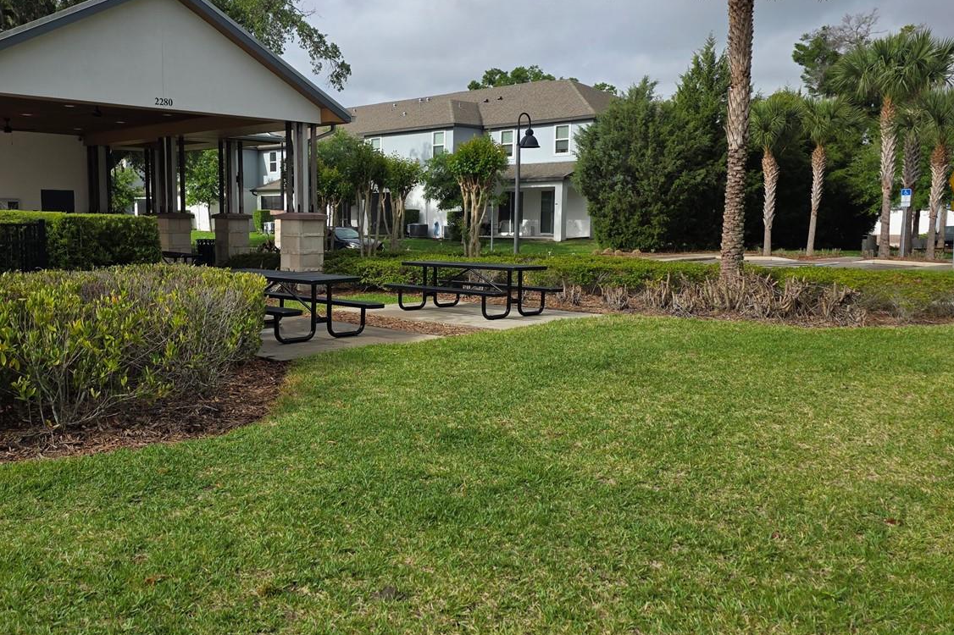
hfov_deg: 55.2
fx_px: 901
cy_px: 314
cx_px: 365
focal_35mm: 34
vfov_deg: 38.9
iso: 80
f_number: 1.7
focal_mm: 6.3
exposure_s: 1/5608
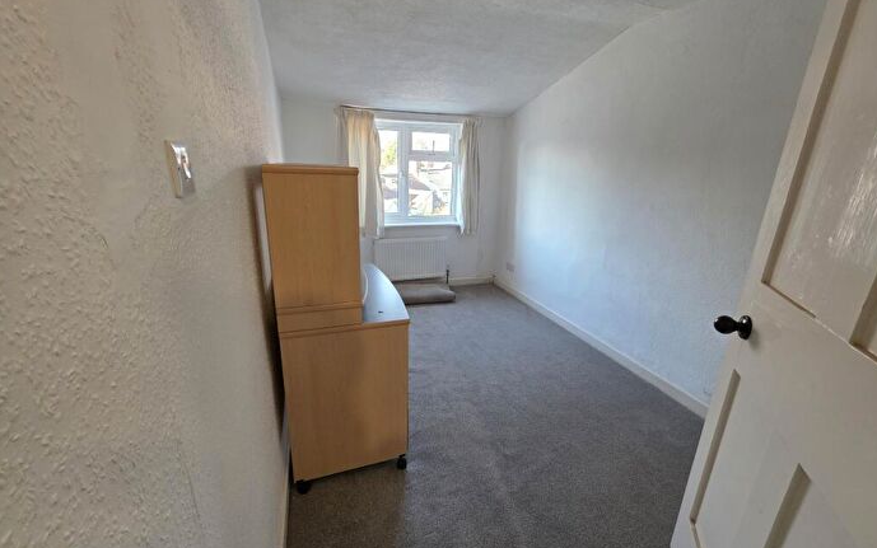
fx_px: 335
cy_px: 278
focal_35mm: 14
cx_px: 443
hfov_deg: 105.3
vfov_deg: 78.7
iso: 250
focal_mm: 2.2
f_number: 1.9
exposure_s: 1/100
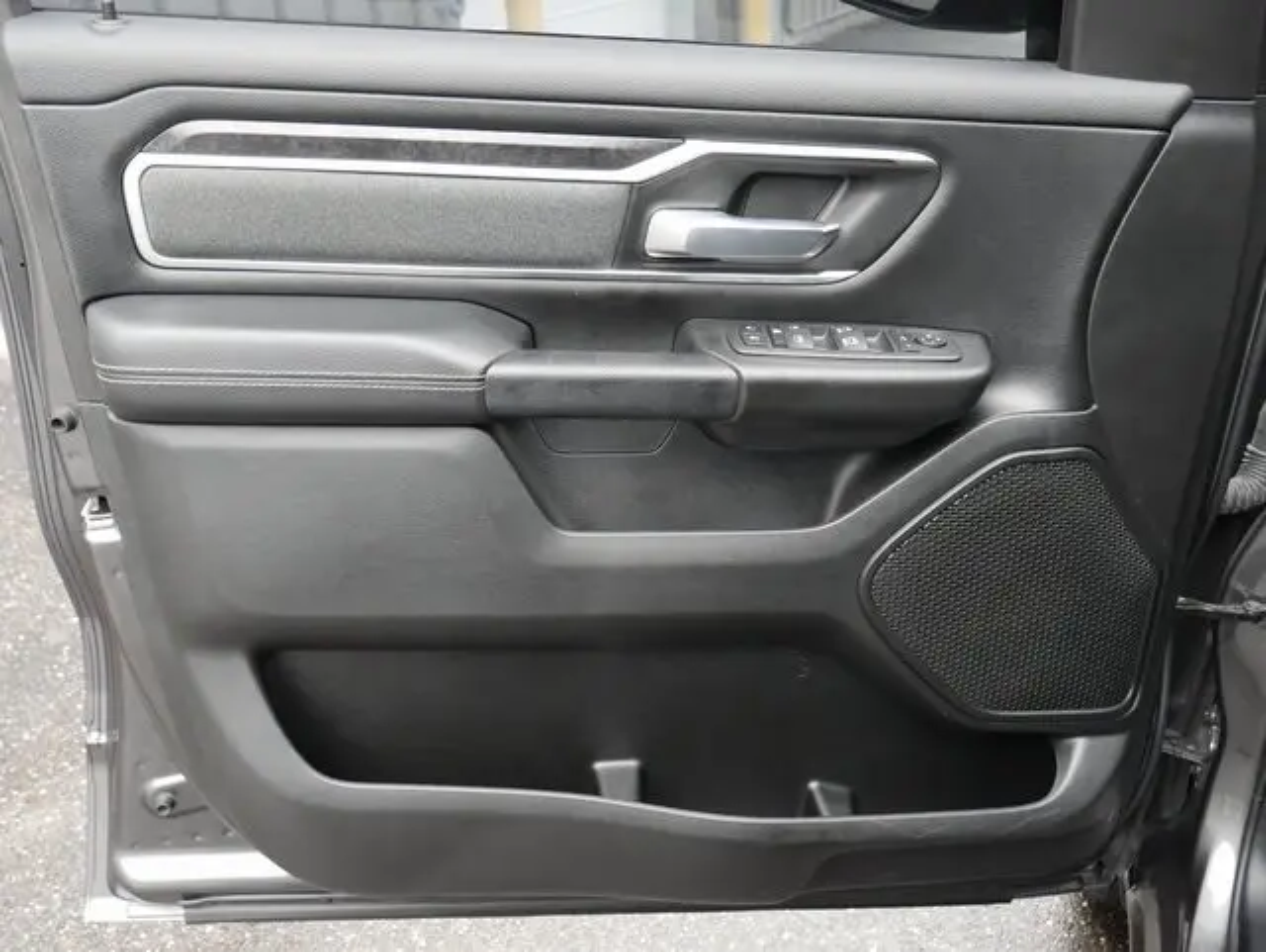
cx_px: 633
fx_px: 1171
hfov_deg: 56.8
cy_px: 476
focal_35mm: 32
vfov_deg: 44.2
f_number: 5
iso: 800
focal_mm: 16
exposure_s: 1/30
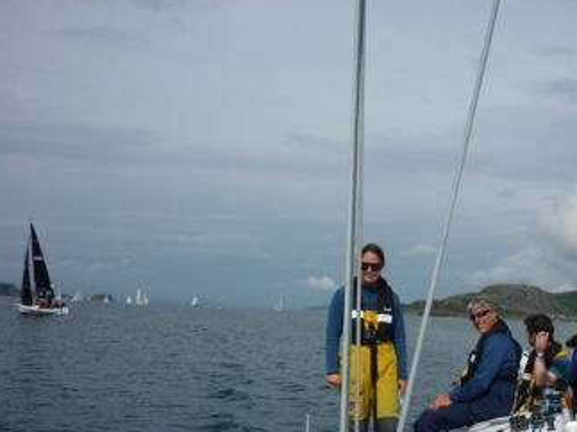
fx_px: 750
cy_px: 275
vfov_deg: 32.0
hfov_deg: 41.7
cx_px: 372
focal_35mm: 45
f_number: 8
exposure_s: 1/500
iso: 80
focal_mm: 5.5
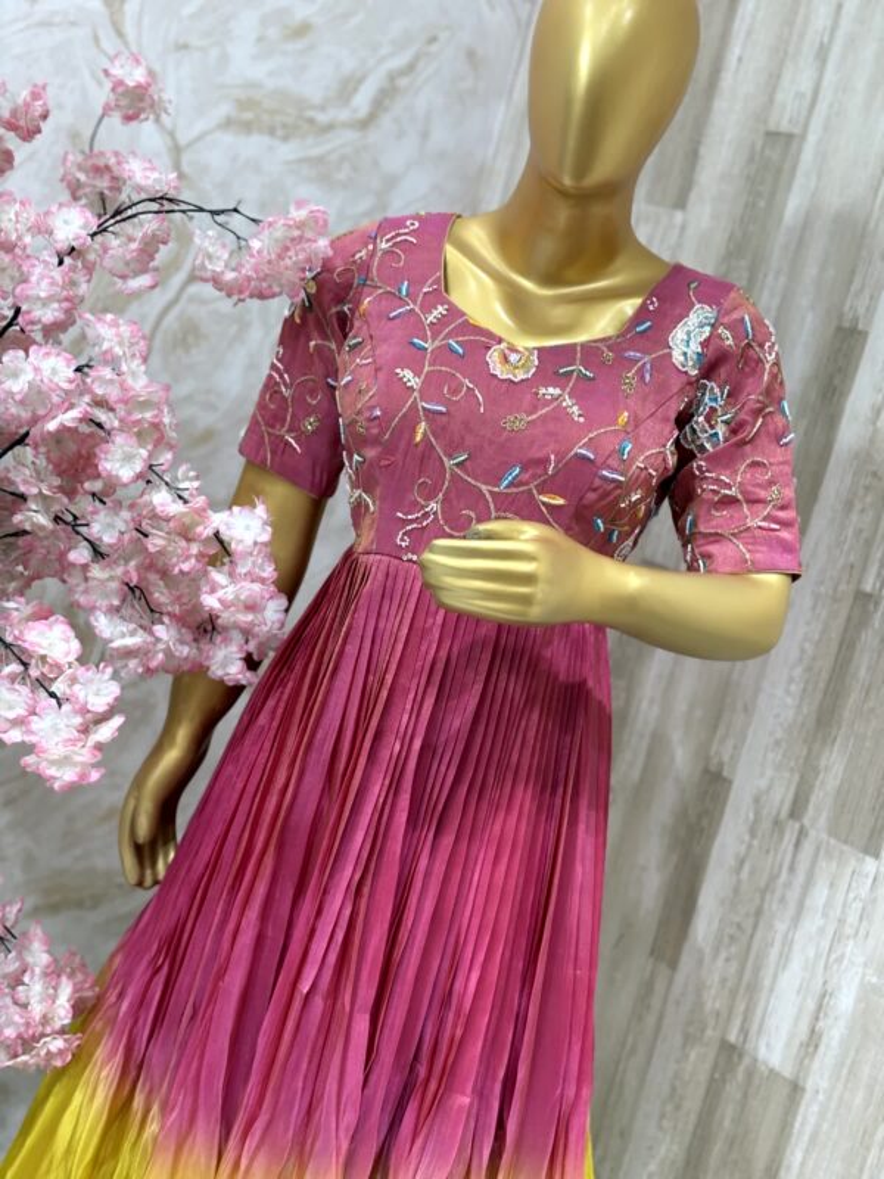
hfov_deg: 28.0
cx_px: 442
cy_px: 590
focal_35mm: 52
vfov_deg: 36.8
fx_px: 1771
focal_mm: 5.96
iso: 40
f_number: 1.6
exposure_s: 1/50
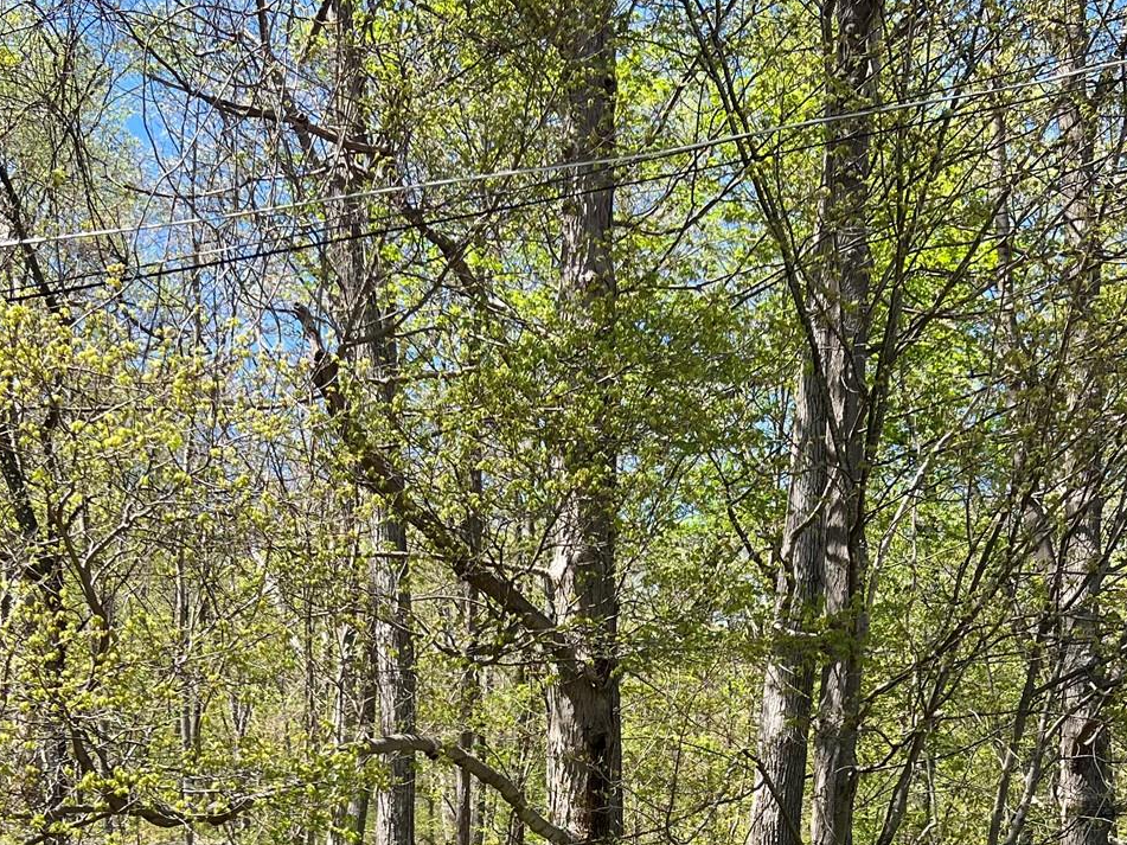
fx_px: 1823
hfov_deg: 34.4
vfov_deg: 24.7
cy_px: 869
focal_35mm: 56
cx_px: 575
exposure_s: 1/1238
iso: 50
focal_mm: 5.7
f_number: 1.5
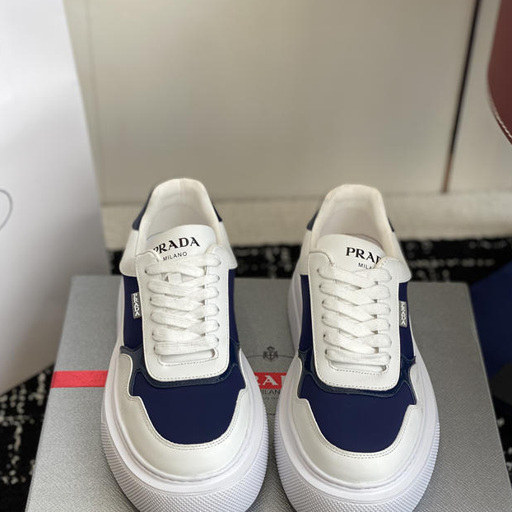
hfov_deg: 26.9
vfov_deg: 26.8
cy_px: 315
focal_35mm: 64
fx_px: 1071
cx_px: 256
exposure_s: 1/159
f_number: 2
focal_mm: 6
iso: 20
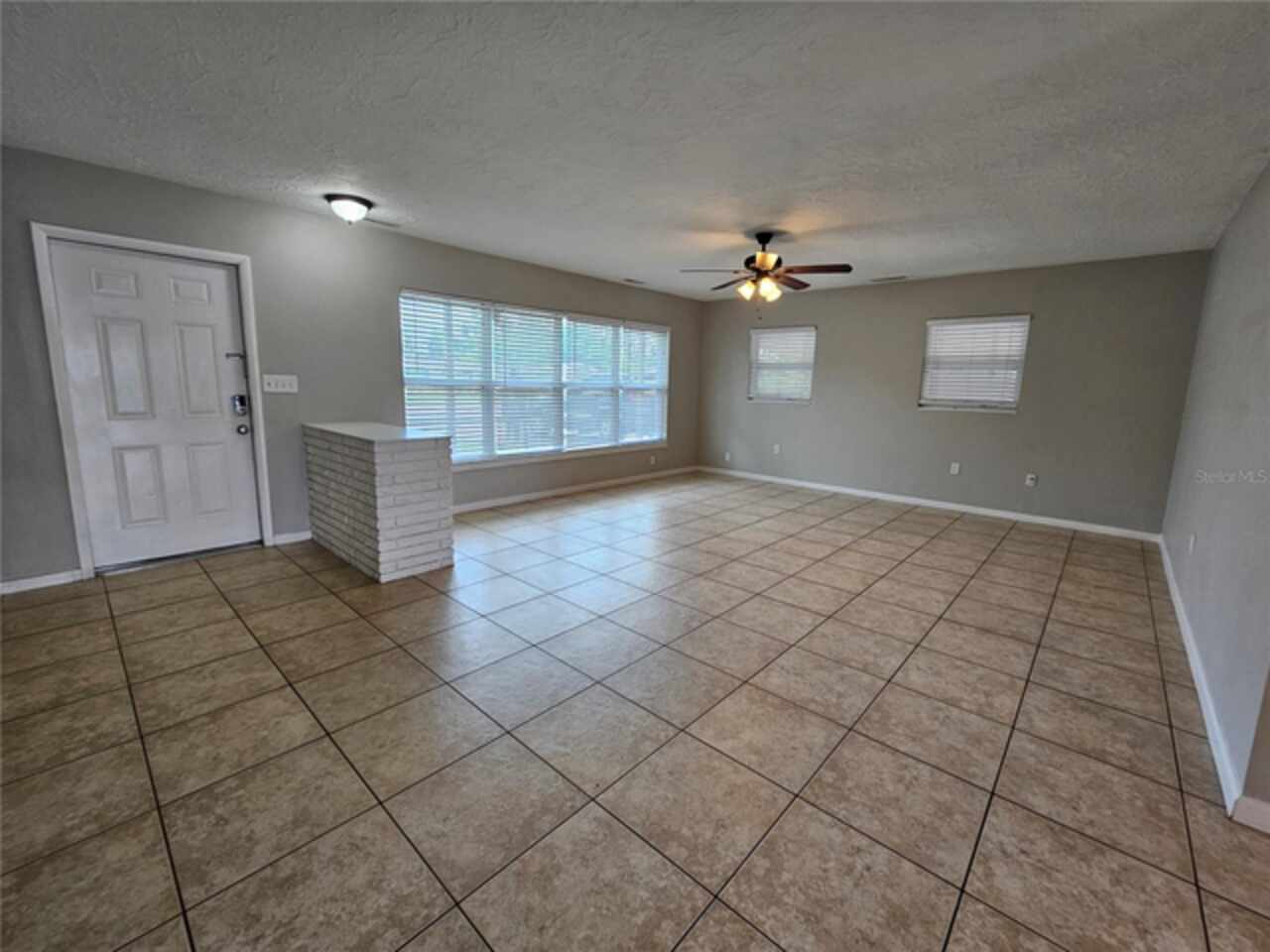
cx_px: 635
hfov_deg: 106.2
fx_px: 477
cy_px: 476
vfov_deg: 89.9
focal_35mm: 13
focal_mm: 2.2
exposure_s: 1/60
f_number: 2.2
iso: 125
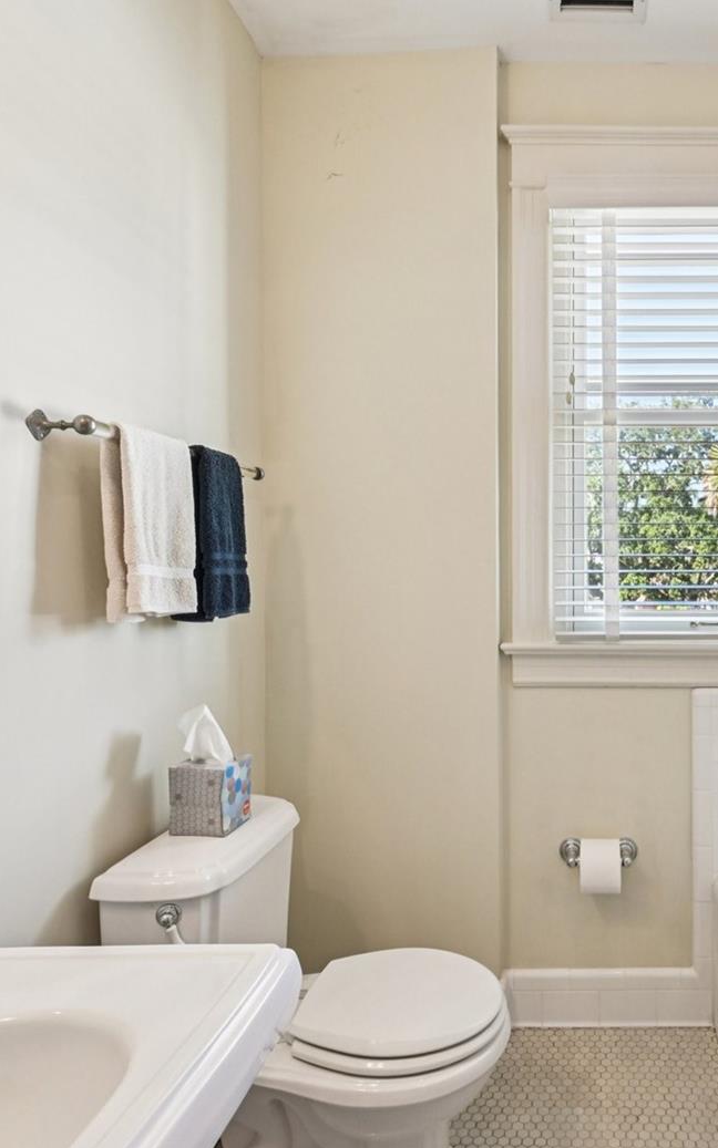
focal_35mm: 22
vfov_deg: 79.7
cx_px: 531
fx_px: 689
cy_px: 571
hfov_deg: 52.8
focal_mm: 14
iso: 180
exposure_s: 1/15
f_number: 8
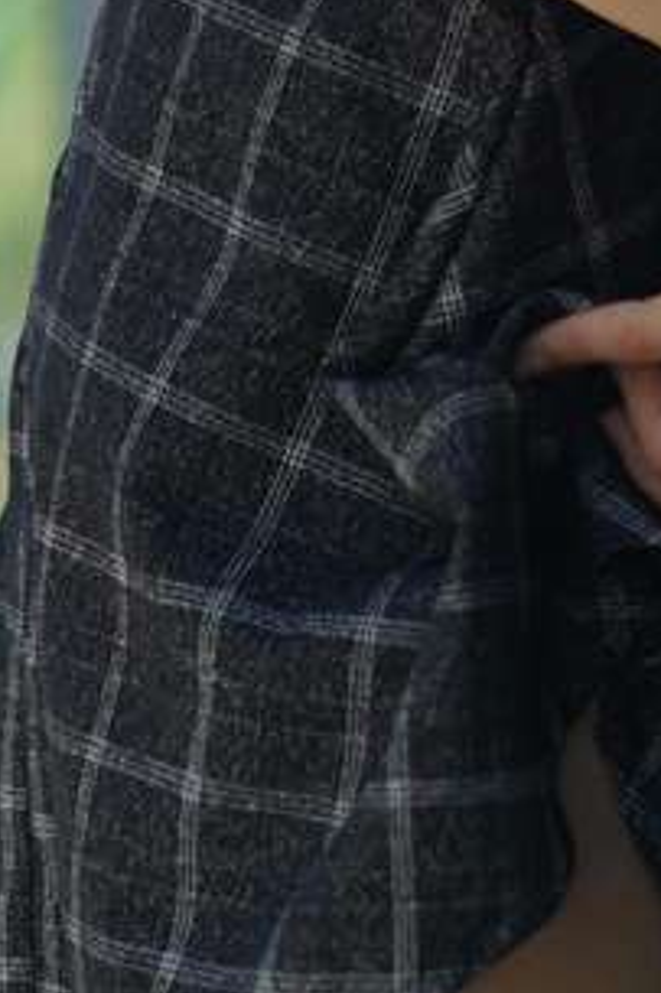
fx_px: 8133
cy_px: 874
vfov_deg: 7.0
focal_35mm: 295
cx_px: 228
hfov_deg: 4.7
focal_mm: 50
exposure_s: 1/2500
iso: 200
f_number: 1.8
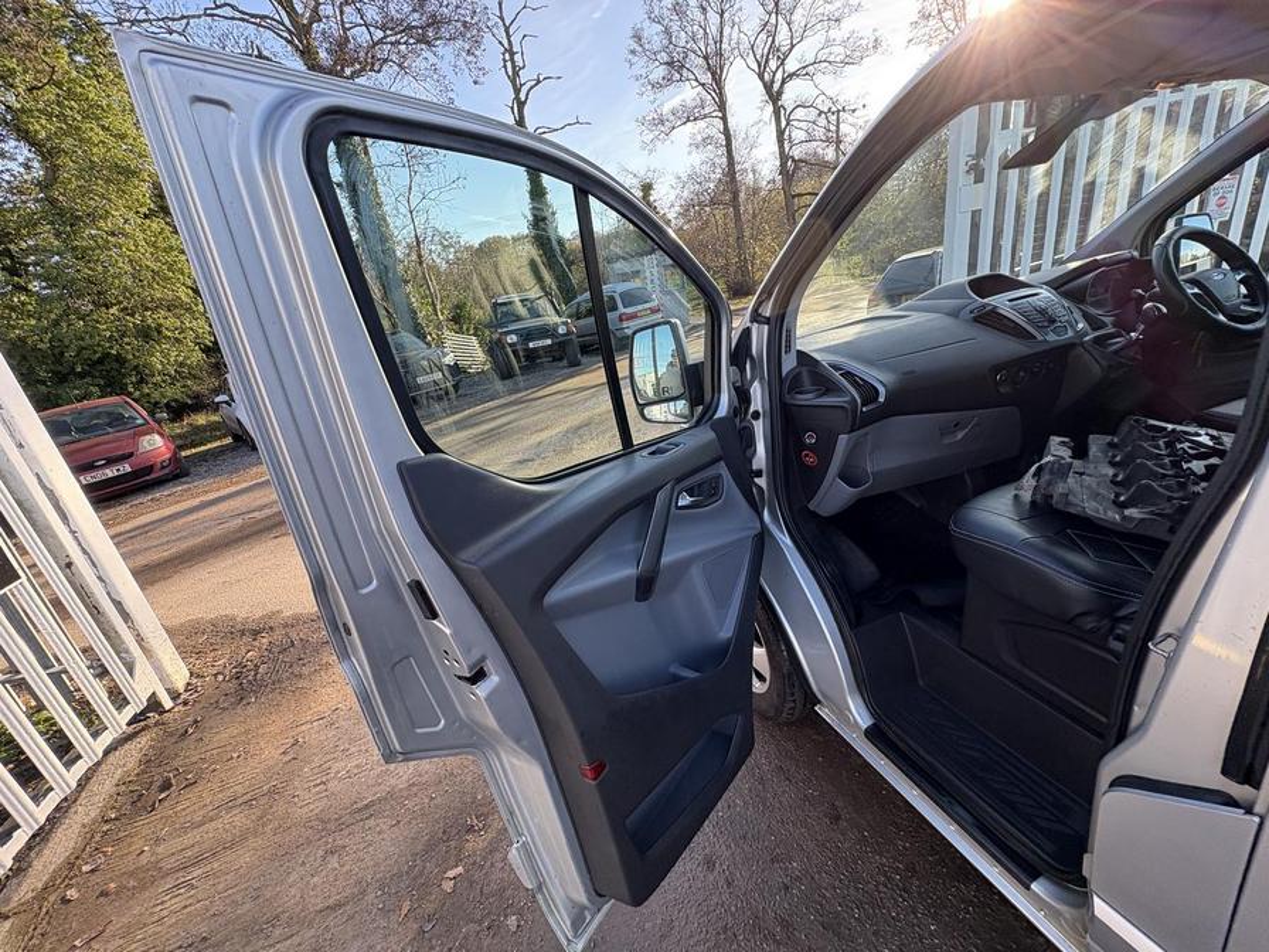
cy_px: 476
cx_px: 634
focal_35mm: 14
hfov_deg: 102.1
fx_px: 513
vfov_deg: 85.7
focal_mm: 2.22
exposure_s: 1/139
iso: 50
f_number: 2.2
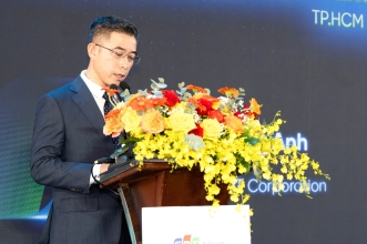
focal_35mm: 111
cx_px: 277
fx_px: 1130
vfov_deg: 12.3
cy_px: 55
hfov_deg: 18.3
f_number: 2.8
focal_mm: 54
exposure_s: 1/200
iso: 250
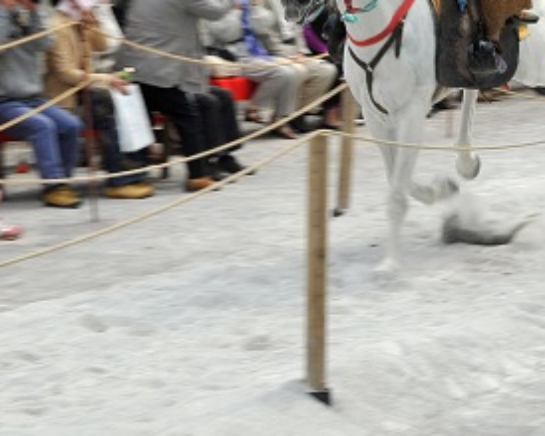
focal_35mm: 169
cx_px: 666
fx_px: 2725
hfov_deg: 11.2
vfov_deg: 9.1
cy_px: -9
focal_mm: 65
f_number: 13
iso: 320
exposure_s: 1/200
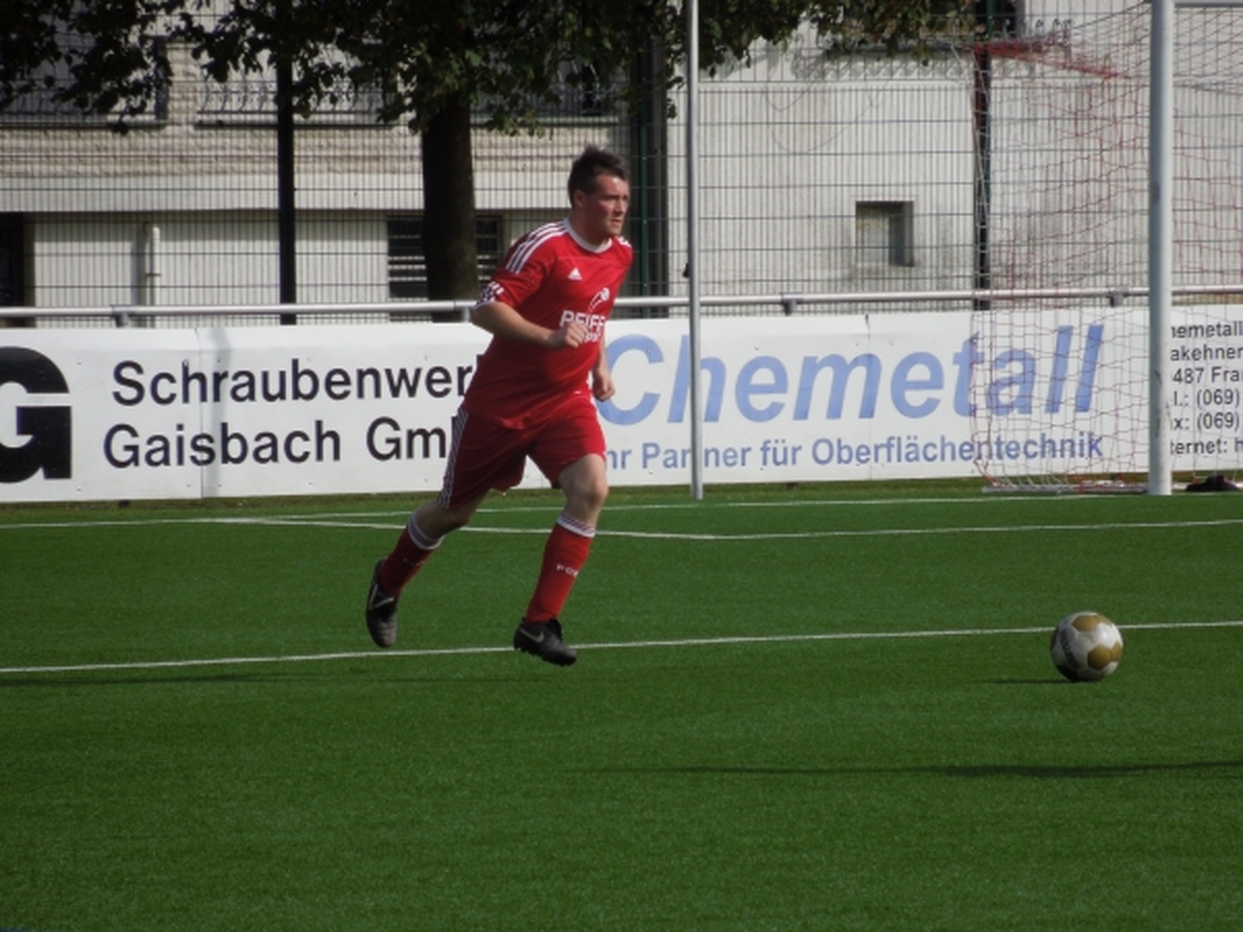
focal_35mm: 350
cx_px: 622
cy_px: 466
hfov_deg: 5.7
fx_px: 12568
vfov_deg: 4.2
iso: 100
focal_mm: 63
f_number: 5.9
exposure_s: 1/500
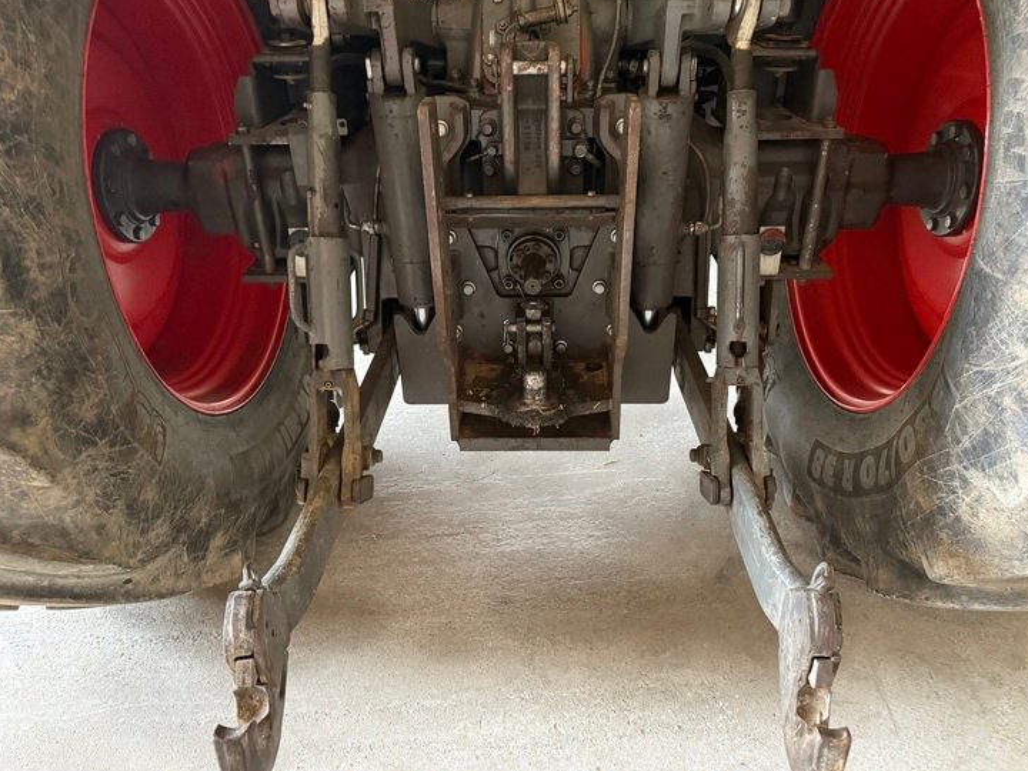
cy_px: 372
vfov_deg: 54.9
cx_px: 533
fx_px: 742
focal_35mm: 25
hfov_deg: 69.4
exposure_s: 1/37
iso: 1000
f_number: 1.78
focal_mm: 6.76
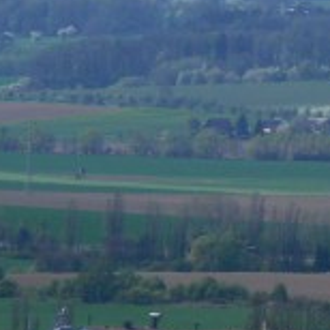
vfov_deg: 1.4
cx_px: 384
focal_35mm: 1239
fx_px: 13363
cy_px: 8
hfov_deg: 1.4
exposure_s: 1/500
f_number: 8
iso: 80
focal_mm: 72
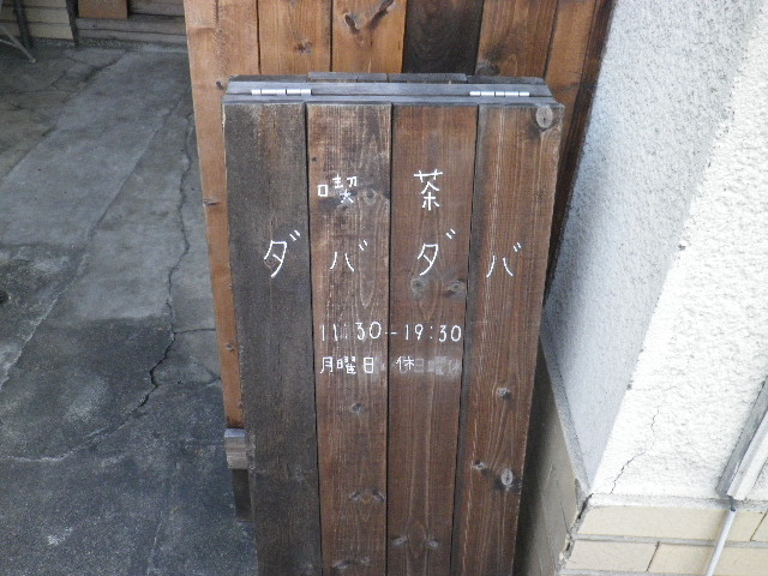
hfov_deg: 54.0
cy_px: 288
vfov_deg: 41.8
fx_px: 754
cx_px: 384
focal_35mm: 34
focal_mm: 6.1
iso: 400
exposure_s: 1/50
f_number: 3.5
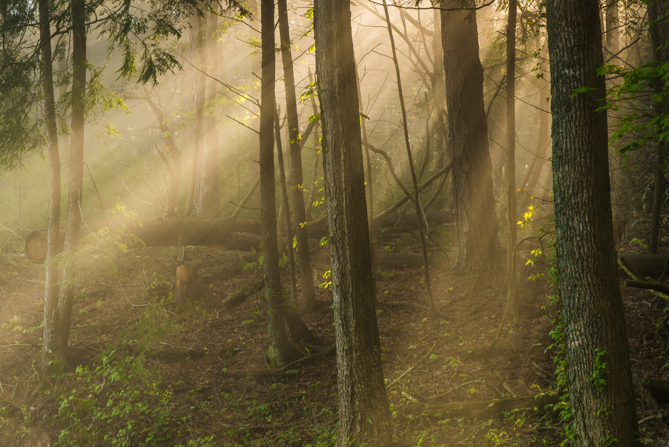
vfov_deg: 13.2
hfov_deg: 19.6
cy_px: 157
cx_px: 376
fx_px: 1933
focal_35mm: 104
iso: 200
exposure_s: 1/15
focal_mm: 78
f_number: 11
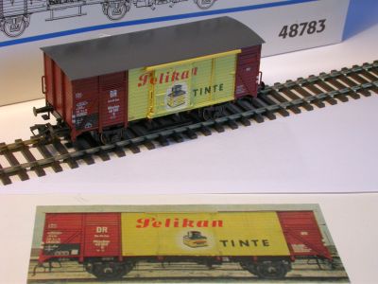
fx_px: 874
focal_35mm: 80
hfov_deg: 24.4
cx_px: 189
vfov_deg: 18.4
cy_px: 142
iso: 100
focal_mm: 16.6
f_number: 7.1
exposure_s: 1/6.4
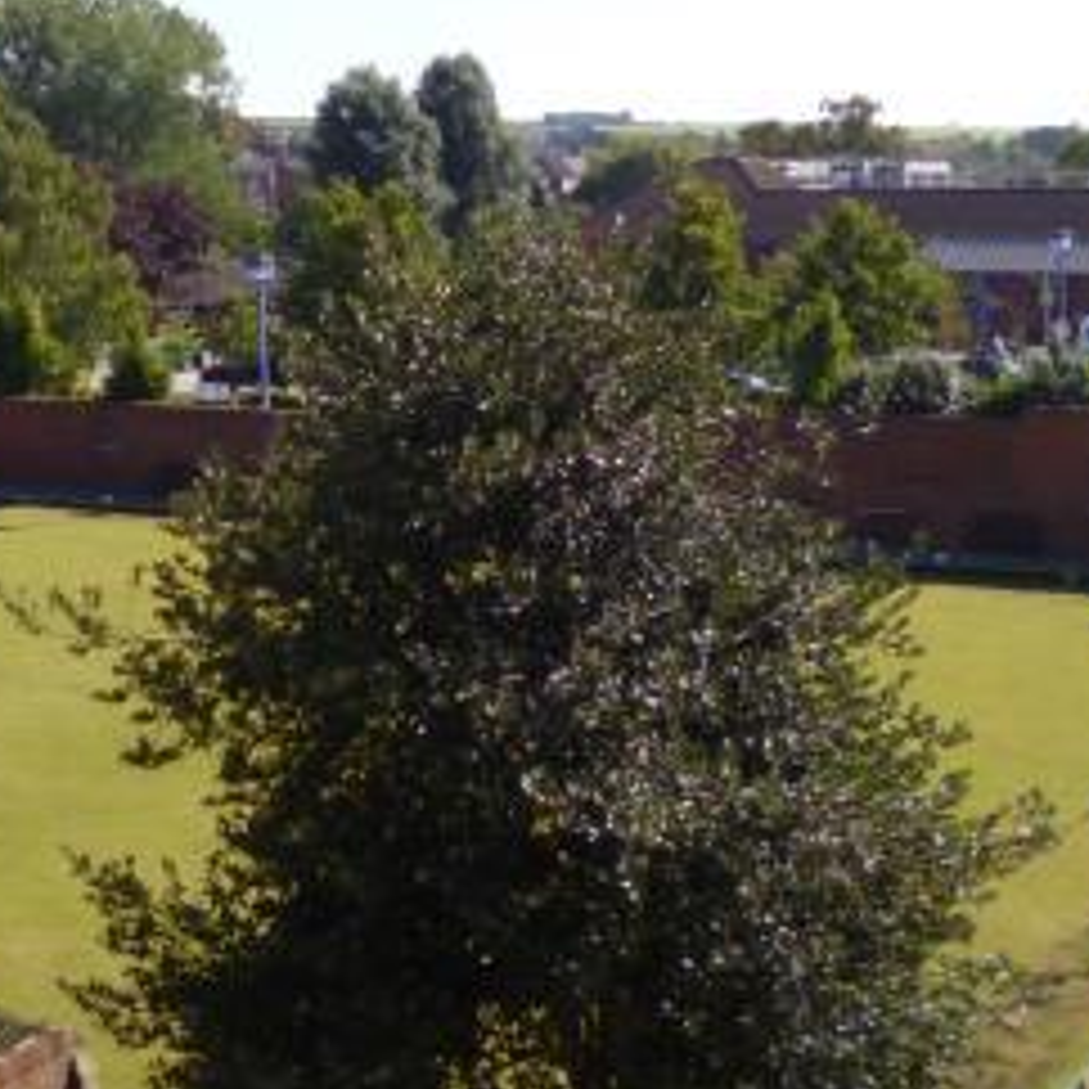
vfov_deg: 24.1
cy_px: 144
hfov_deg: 24.5
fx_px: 2491
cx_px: 364
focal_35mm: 70
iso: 100
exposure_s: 1/1300
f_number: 2.5
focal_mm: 4.3
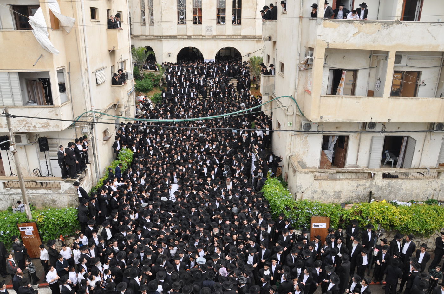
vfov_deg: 47.8
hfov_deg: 67.5
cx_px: 222
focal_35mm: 27
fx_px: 332
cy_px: 147
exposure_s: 1/60
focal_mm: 18
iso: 320
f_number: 9
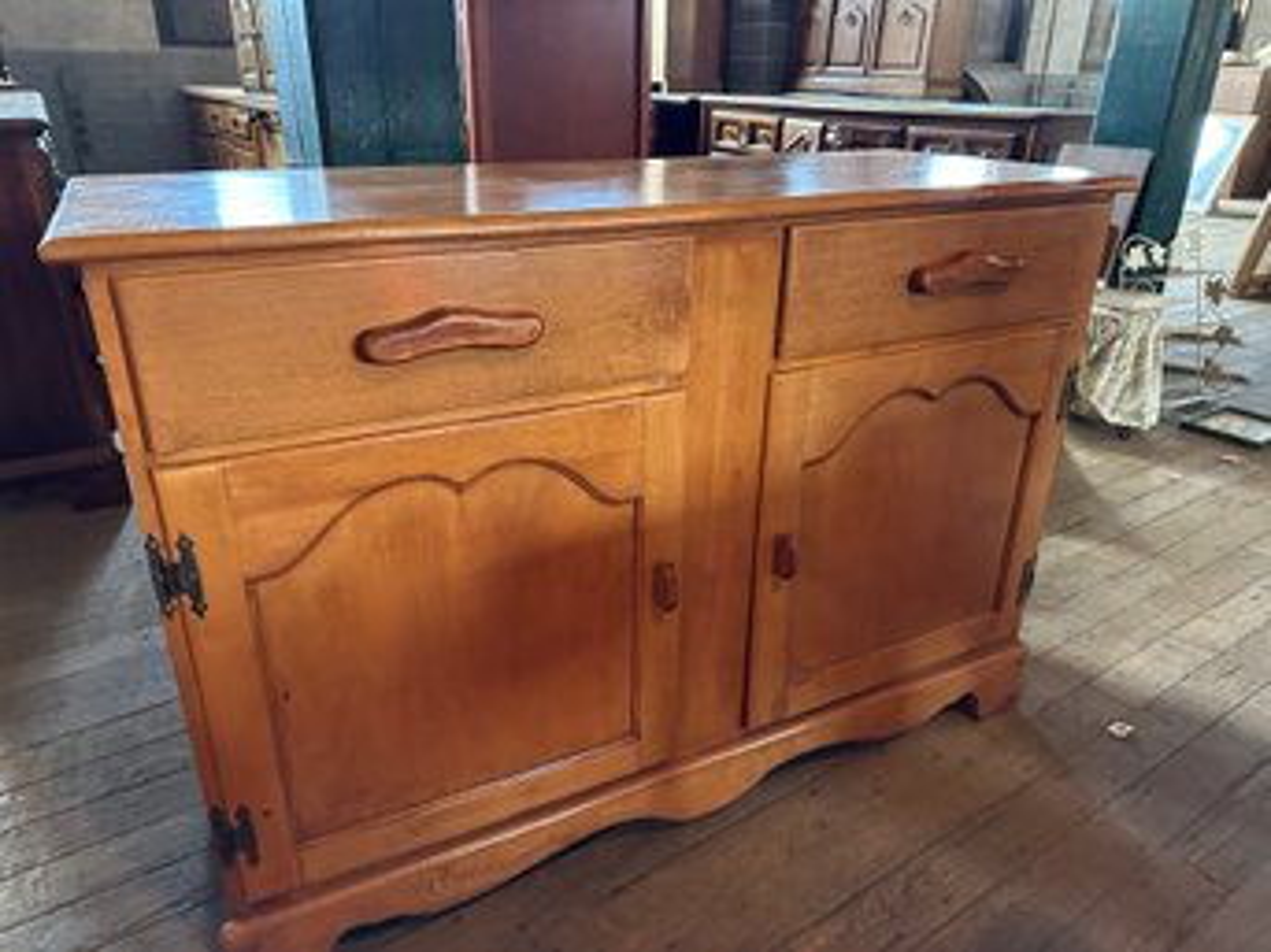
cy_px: 476
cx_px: 636
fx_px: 881
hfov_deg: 71.6
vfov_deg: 56.8
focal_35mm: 24
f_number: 1.78
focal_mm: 6.86
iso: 800
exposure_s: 1/60
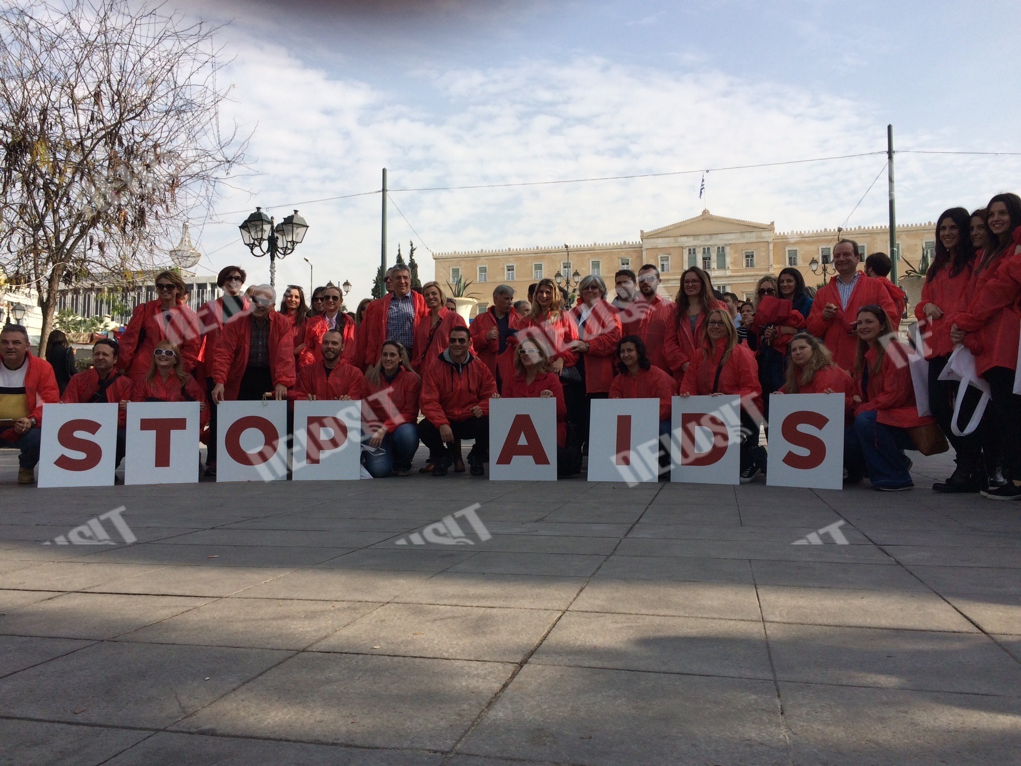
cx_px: 510
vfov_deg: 48.2
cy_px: 383
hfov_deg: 61.7
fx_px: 855
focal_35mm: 29
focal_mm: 4.15
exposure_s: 1/2564
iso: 32
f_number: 2.2
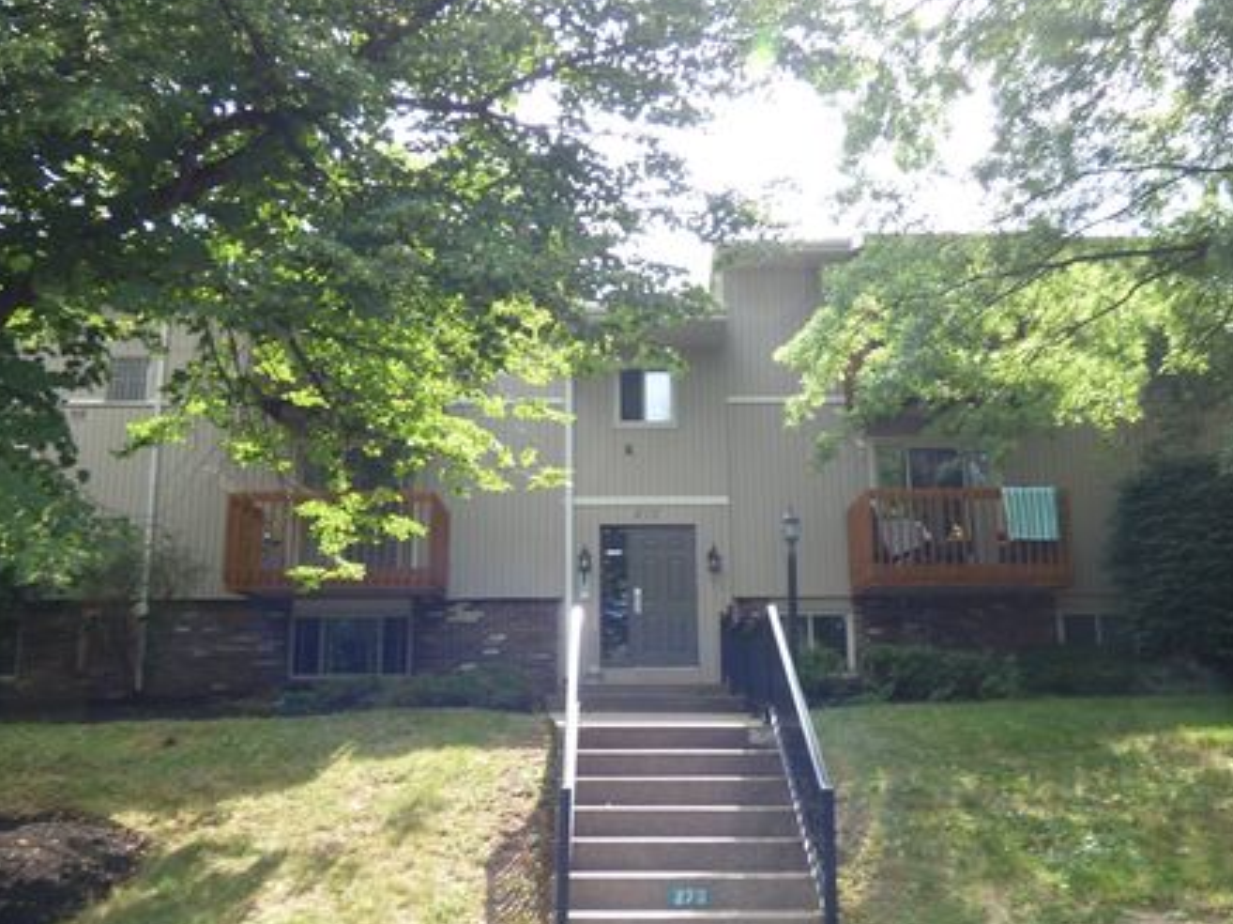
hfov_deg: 56.8
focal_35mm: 32
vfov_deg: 44.1
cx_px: 605
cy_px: 483
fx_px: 1139
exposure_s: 1/160
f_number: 3.2
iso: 100
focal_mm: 5.04
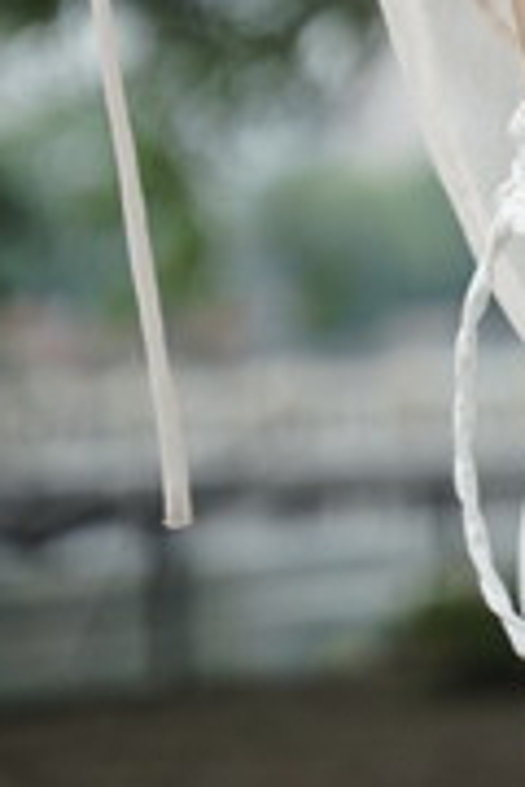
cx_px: 746
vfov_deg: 7.6
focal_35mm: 266
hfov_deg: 5.1
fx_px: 5818
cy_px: -498
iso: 640
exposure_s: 1/2000
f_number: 2.8
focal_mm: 75
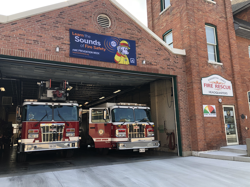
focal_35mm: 28
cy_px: 94
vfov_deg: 49.7
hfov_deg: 63.4
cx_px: 125
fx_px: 202
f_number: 1.8
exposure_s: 1/331
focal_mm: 3.99
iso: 20
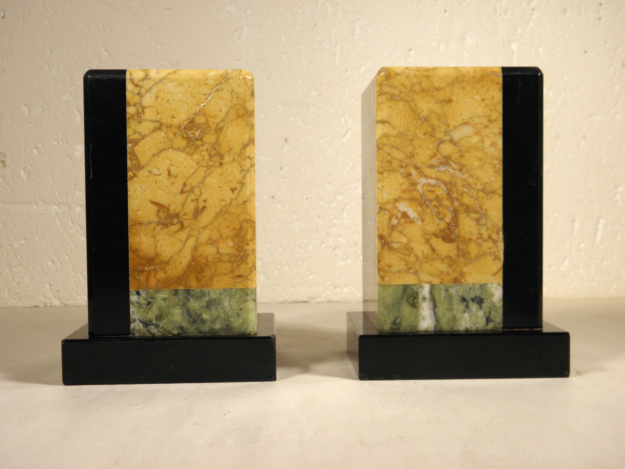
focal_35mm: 41
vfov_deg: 35.1
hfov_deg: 45.8
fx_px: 740
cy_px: 234
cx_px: 312
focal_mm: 7.5
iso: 100
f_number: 3.8
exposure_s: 1/60
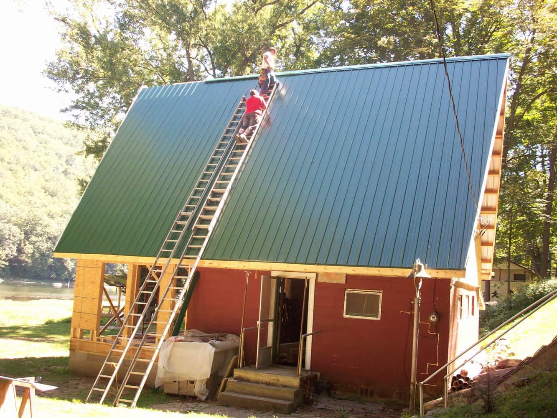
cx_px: 278
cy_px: 209
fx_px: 595
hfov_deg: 50.1
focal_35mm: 37
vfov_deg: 38.7
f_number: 2.8
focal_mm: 6.2
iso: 80
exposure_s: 1/83.1
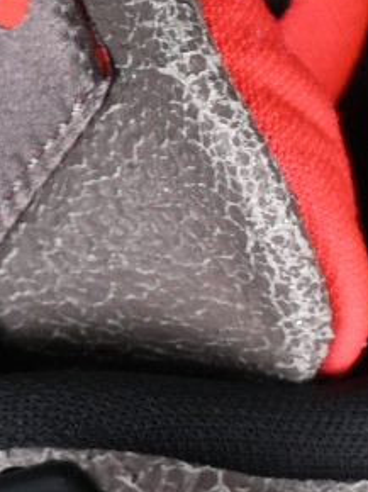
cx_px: -122
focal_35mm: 693
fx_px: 9837
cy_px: 1252
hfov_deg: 2.1
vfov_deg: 2.8
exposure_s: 1/60
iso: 160
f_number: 6.3
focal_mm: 50
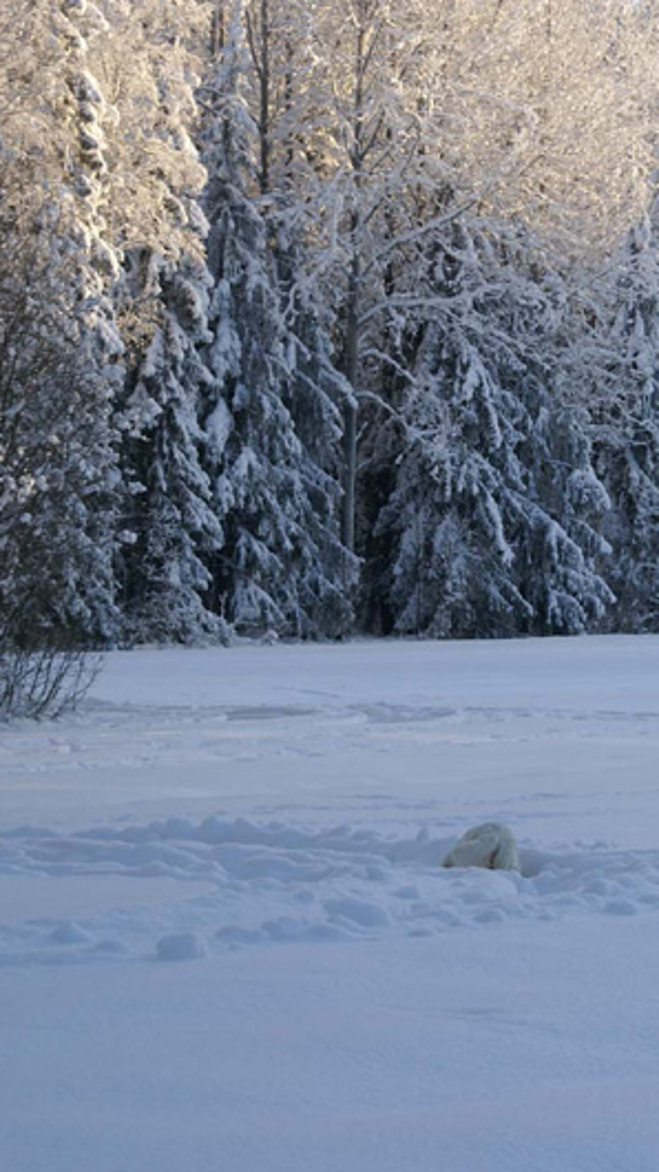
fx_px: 5158
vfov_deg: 13.0
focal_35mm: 166
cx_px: 871
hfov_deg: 7.2
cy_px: 585
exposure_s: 1/160
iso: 100
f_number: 6.3
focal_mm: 70
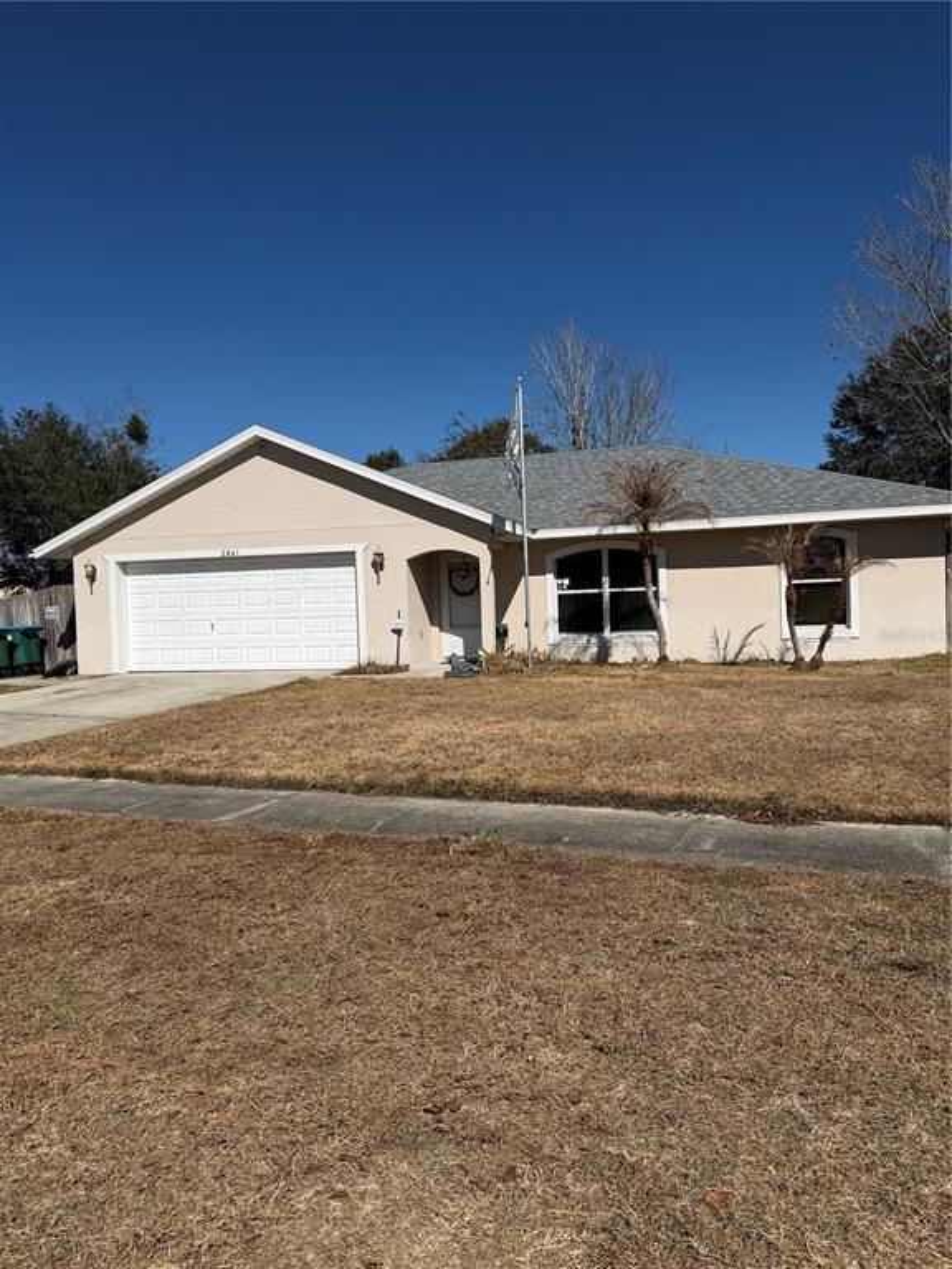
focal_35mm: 24
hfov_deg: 56.8
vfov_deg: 71.6
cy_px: 634
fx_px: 880
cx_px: 476
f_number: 1.78
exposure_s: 1/10309
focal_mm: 6.76
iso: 80
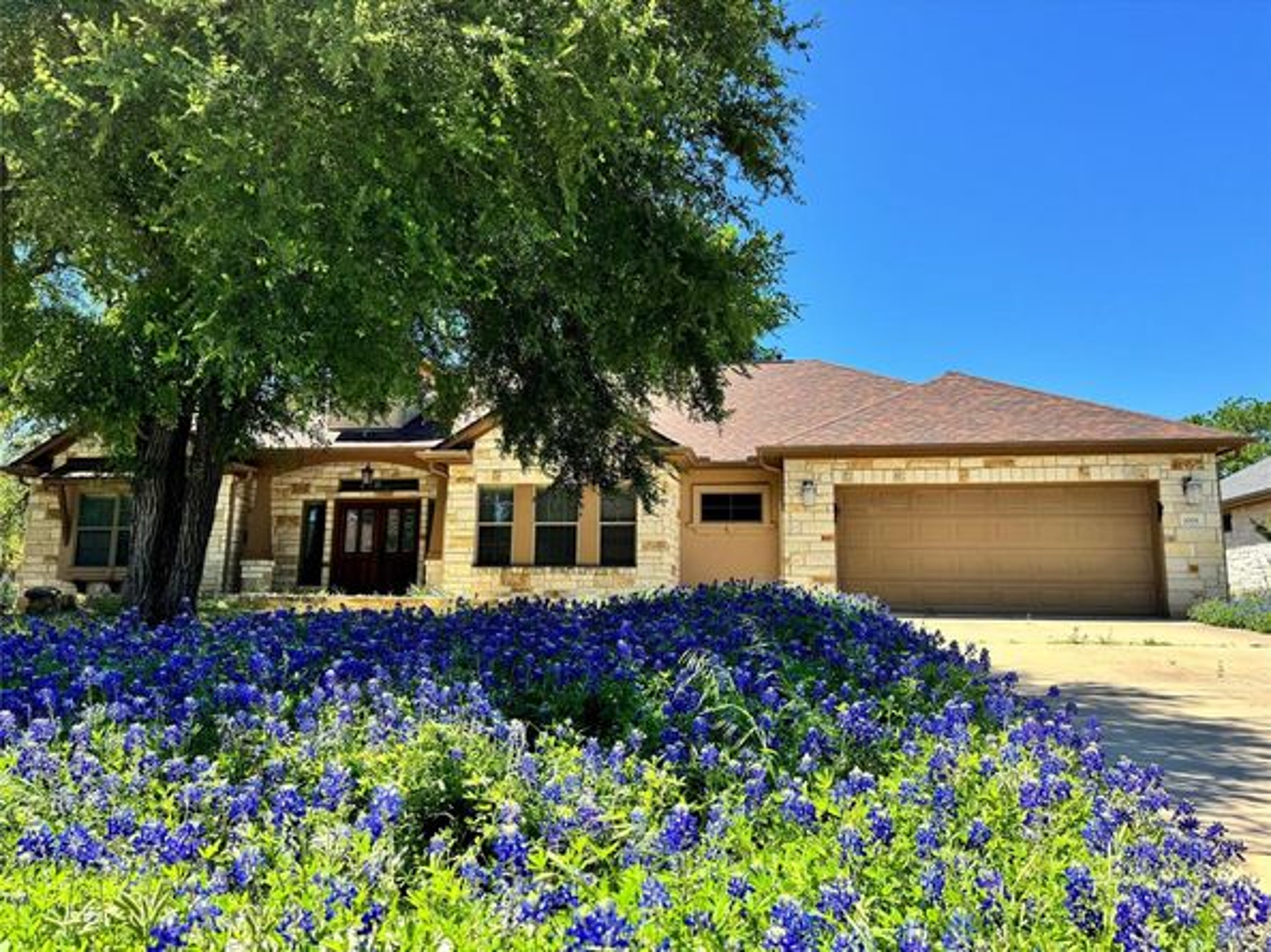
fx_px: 881
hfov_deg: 71.6
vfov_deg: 56.8
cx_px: 636
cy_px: 476
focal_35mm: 24
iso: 80
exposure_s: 1/2710
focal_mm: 6.86
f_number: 1.78
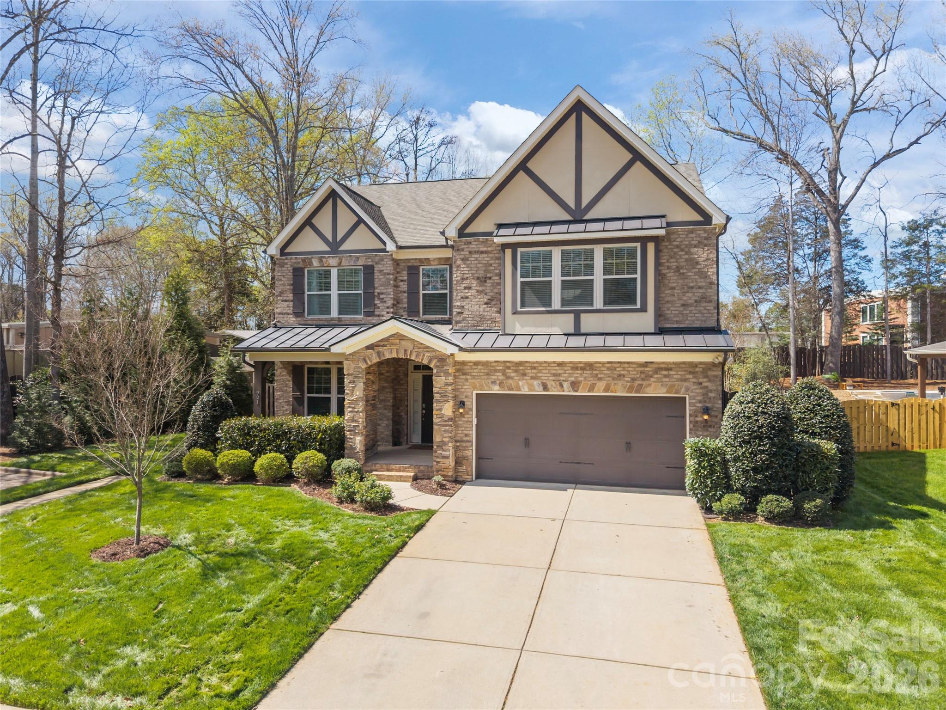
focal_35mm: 24
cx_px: 473
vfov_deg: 56.8
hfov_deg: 71.6
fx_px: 656
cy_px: 355
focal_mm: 8.67
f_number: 1.8
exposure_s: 1/3200
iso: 210
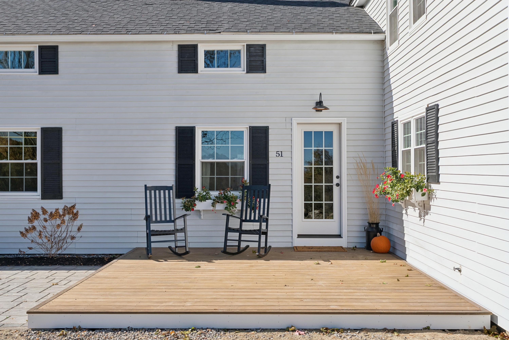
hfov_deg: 55.1
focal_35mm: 34
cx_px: 254
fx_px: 488
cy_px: 170
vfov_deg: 38.4
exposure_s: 1/1000
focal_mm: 34.5
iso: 320
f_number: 7.1
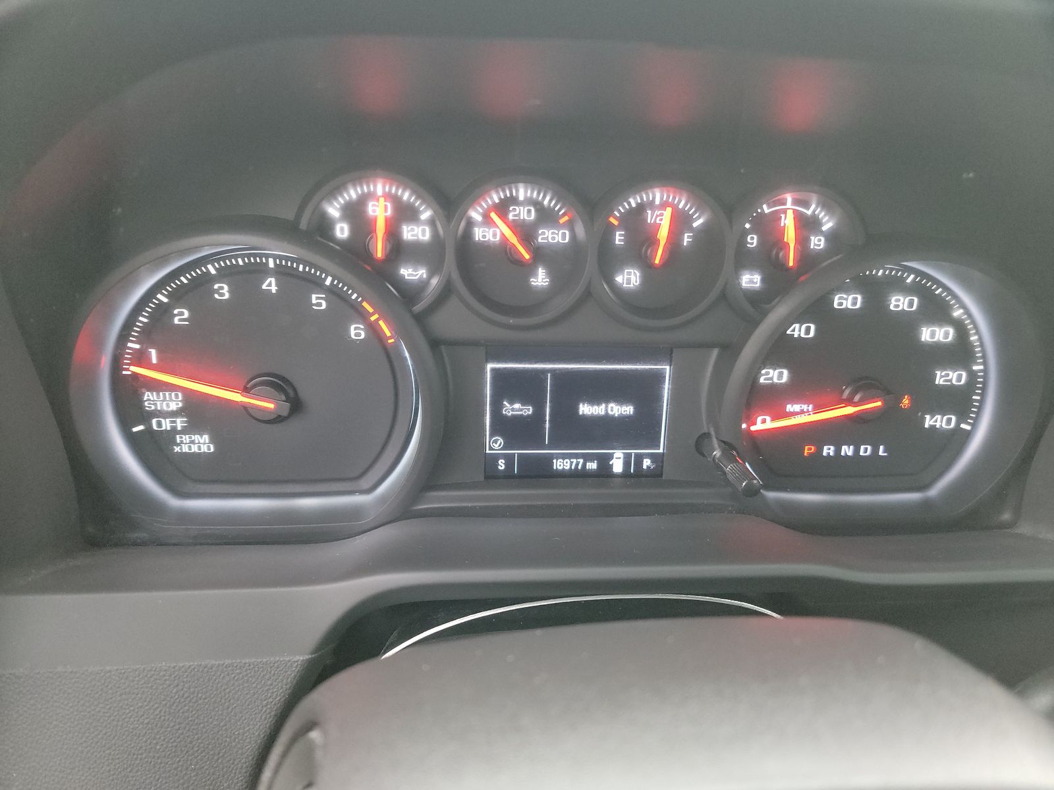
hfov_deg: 71.6
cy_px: 395
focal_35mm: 24
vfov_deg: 56.8
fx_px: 731
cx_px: 527
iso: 1190
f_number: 1.8
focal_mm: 6.7
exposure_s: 1/59
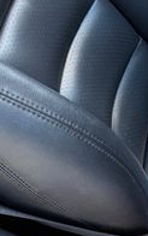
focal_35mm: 83
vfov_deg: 24.7
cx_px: 327
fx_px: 534
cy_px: 166
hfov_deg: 12.9
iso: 200
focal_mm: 6.76
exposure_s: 1/110
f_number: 1.78
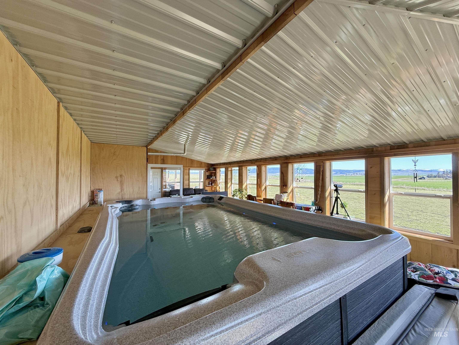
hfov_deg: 102.1
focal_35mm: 14
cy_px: 172
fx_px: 186
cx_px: 230
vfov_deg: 85.7
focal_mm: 2.22
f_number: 2.2
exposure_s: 1/112
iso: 64
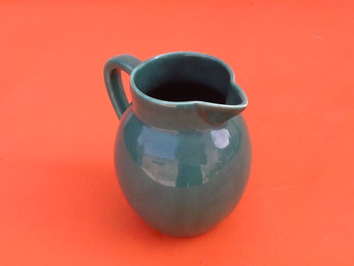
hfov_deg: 42.9
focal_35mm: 44
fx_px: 450
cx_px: 177
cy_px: 133
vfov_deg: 32.9
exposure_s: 1/217
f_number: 2.4
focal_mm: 2.03
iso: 40
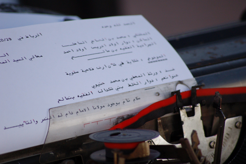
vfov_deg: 4.6
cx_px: 123
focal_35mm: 300
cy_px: 82
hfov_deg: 6.9
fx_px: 2048
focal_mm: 200
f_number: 5.6
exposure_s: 1/1000
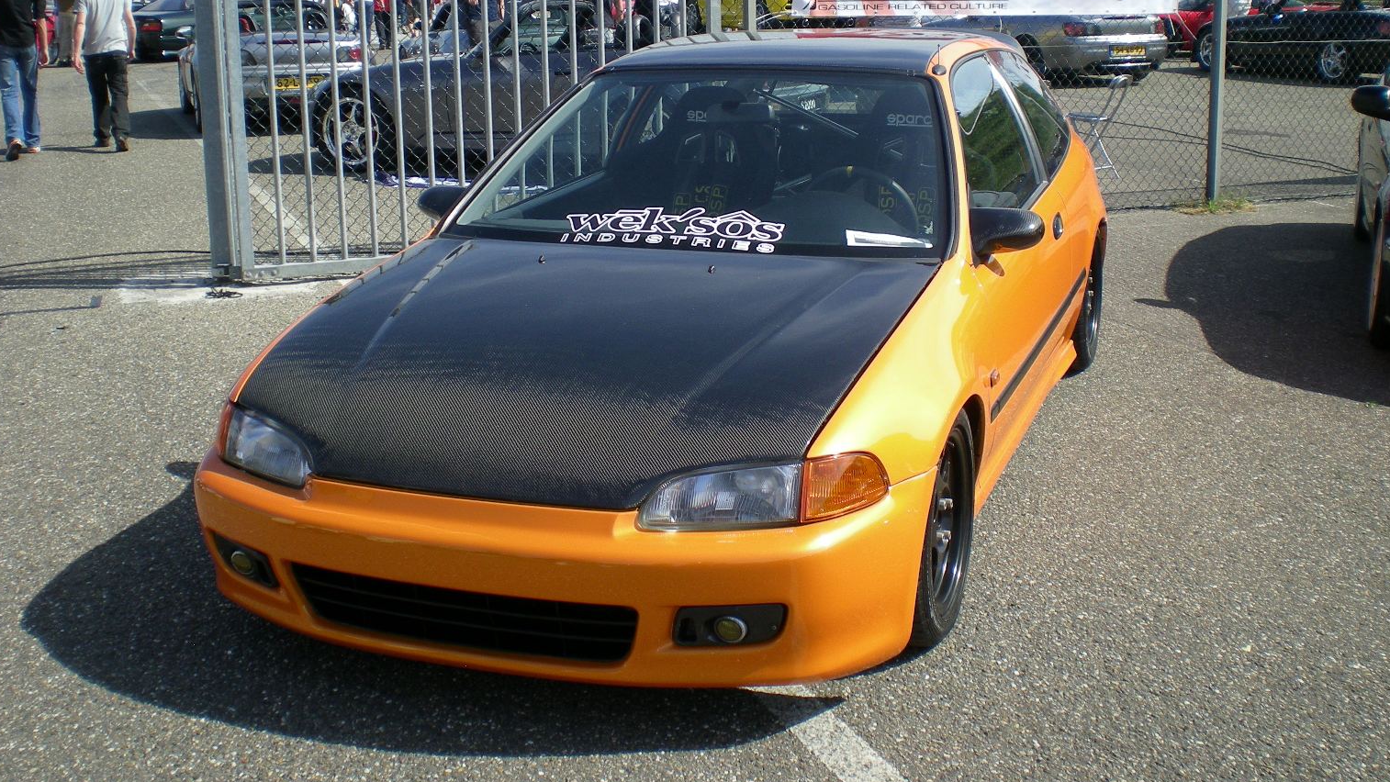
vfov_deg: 28.3
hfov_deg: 48.4
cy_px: 308
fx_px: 1548
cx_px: 694
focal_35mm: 42
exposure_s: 1/283
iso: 50
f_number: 4.6
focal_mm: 6.3
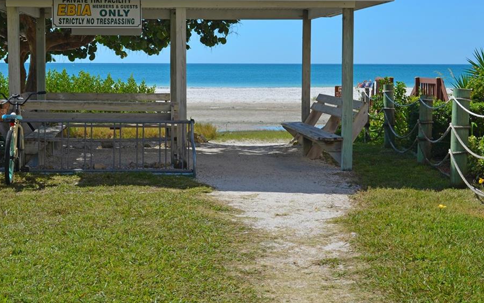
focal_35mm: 69
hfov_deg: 29.8
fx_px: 910
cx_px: 241
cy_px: 133
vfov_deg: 18.9
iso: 100
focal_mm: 40
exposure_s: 1/320
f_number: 9
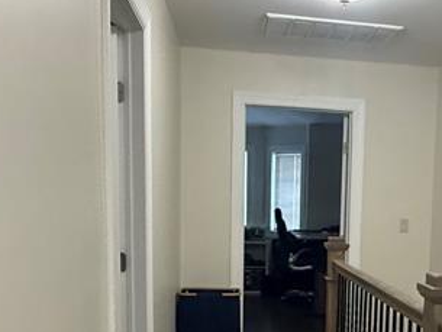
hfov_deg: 38.9
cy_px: 270
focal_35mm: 47
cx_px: 351
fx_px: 600
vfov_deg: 30.1
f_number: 2.2
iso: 320
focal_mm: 2.22
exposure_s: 1/93
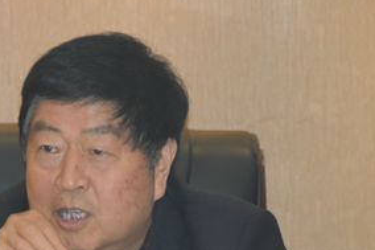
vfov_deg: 2.9
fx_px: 4945
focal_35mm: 475
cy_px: 257
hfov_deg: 4.3
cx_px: 119
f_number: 5.6
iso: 2000
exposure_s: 1/60
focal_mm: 150
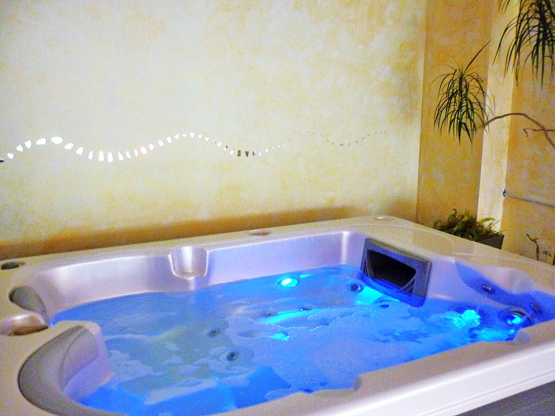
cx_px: 278
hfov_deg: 55.4
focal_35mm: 33
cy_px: 208
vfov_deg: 42.9
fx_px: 529
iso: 400
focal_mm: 5.5
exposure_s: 1/8
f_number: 2.8
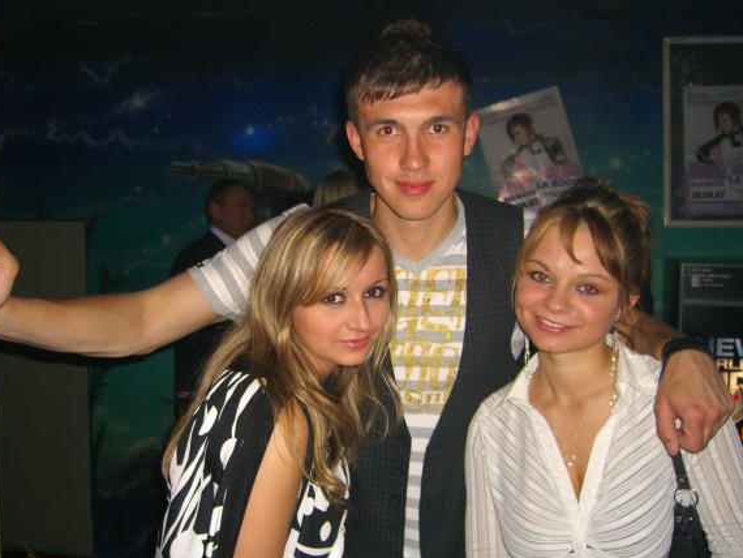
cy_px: 271
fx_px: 859
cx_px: 353
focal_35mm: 40
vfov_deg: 36.0
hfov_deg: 46.8
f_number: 2.8
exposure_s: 1/60
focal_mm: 7.9
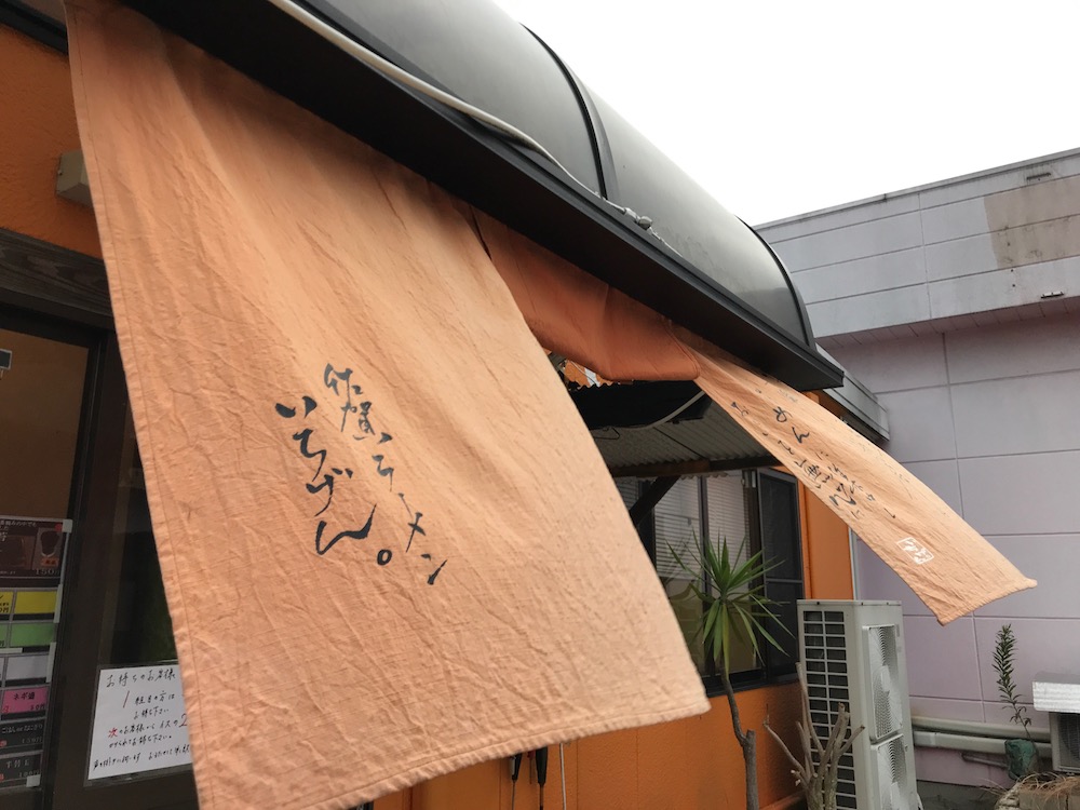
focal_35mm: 28
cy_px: 405
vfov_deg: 49.7
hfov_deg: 63.4
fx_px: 874
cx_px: 540
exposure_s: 1/120
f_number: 1.8
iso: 32
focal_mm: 3.99
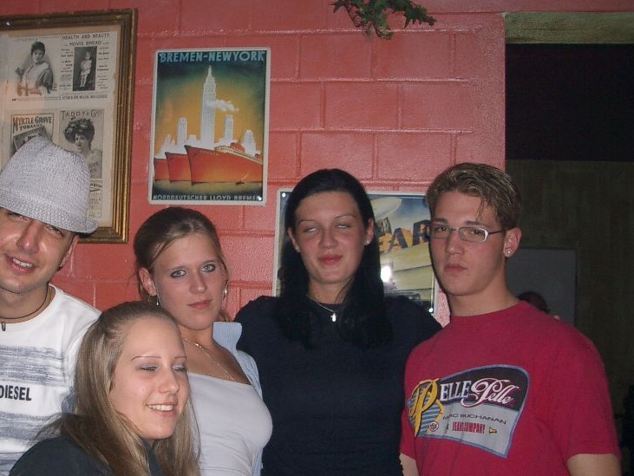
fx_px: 898
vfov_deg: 29.5
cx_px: 210
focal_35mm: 49
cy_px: 316
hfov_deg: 38.4
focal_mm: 5.8
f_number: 2.6
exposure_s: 1/40
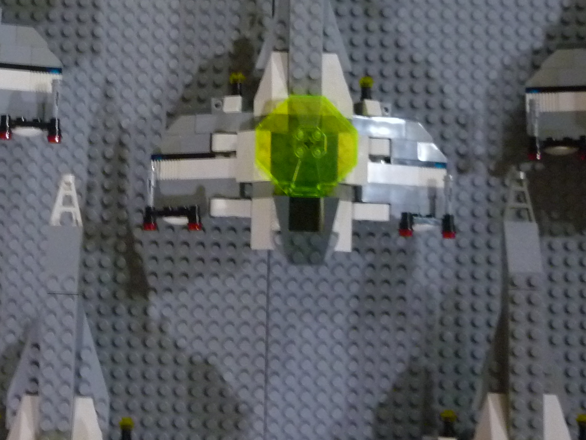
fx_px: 1151
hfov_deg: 28.2
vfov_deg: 21.4
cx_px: 163
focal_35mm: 68
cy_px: 86
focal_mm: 5.5
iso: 400
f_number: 2.8
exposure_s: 1/8
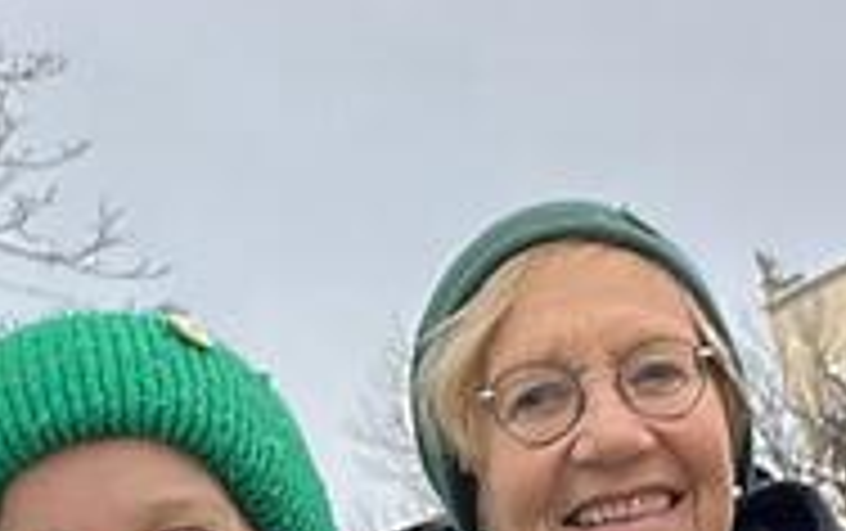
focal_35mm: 137
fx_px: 3162
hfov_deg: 15.2
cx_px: 209
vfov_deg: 9.6
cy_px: 482
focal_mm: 2.71
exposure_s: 1/121
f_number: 2.2
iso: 40
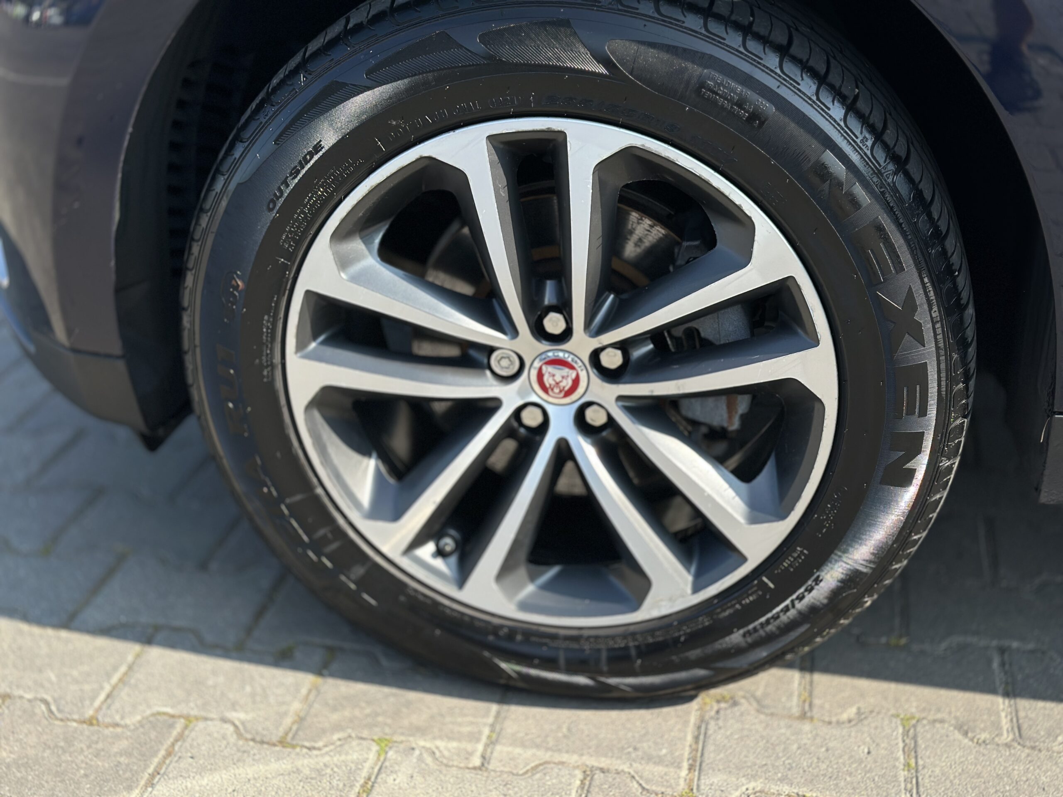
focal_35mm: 48
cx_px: 532
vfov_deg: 30.3
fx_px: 1474
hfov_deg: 39.7
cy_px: 398
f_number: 1.78
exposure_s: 1/2304
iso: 100
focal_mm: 6.86
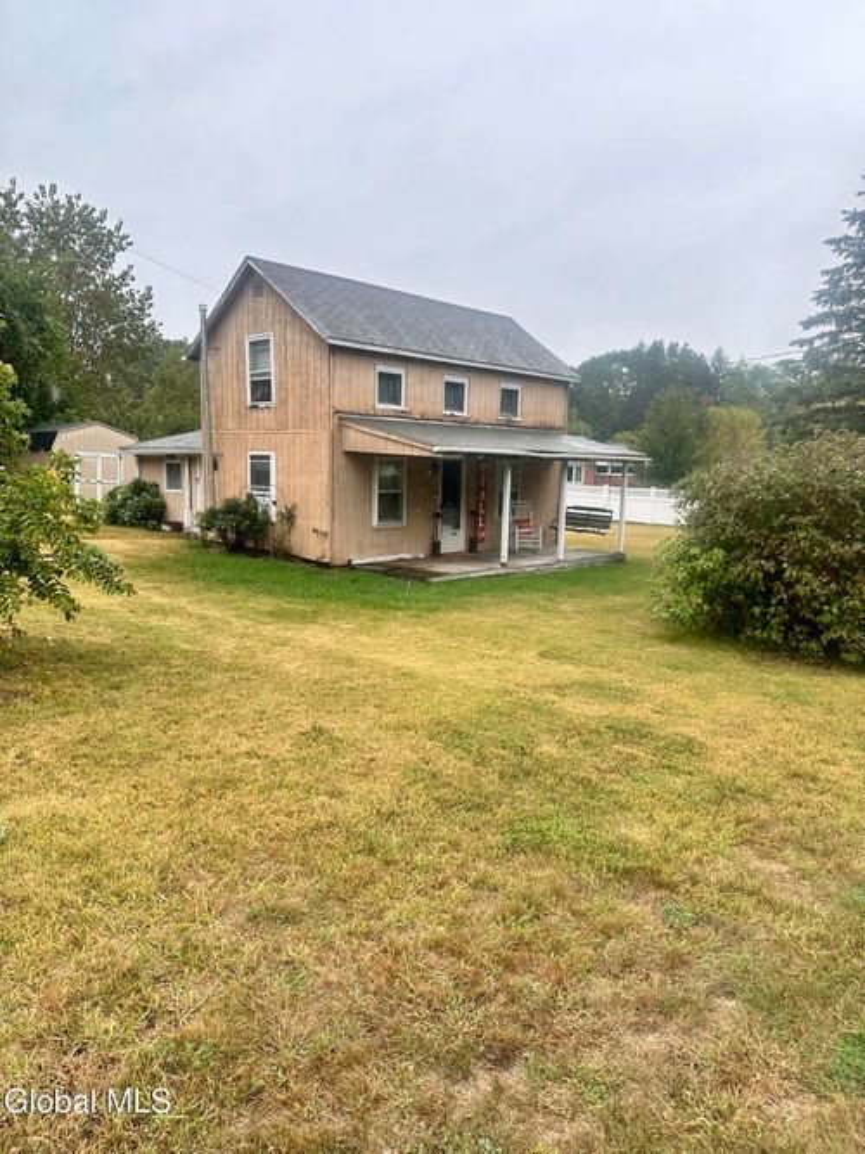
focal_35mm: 24
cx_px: 432
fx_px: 800
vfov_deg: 71.6
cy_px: 577
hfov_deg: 56.8
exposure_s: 1/1157
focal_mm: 6.86
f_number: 1.78
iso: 80
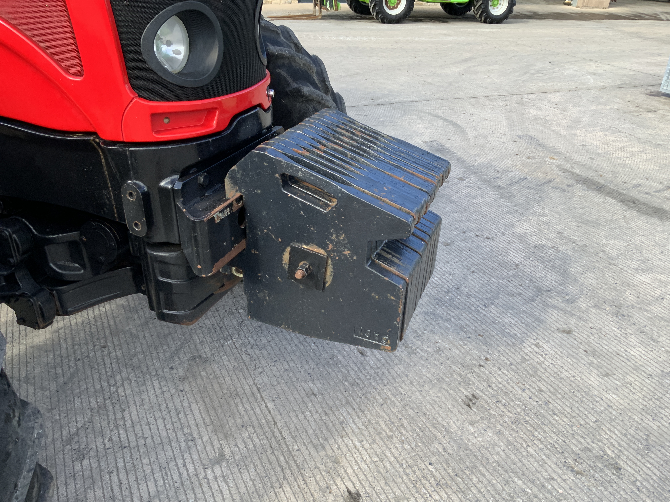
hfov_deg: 61.7
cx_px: 335
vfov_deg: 48.2
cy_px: 251
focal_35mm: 29
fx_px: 561
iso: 16
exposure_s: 1/261
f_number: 1.8
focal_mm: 3
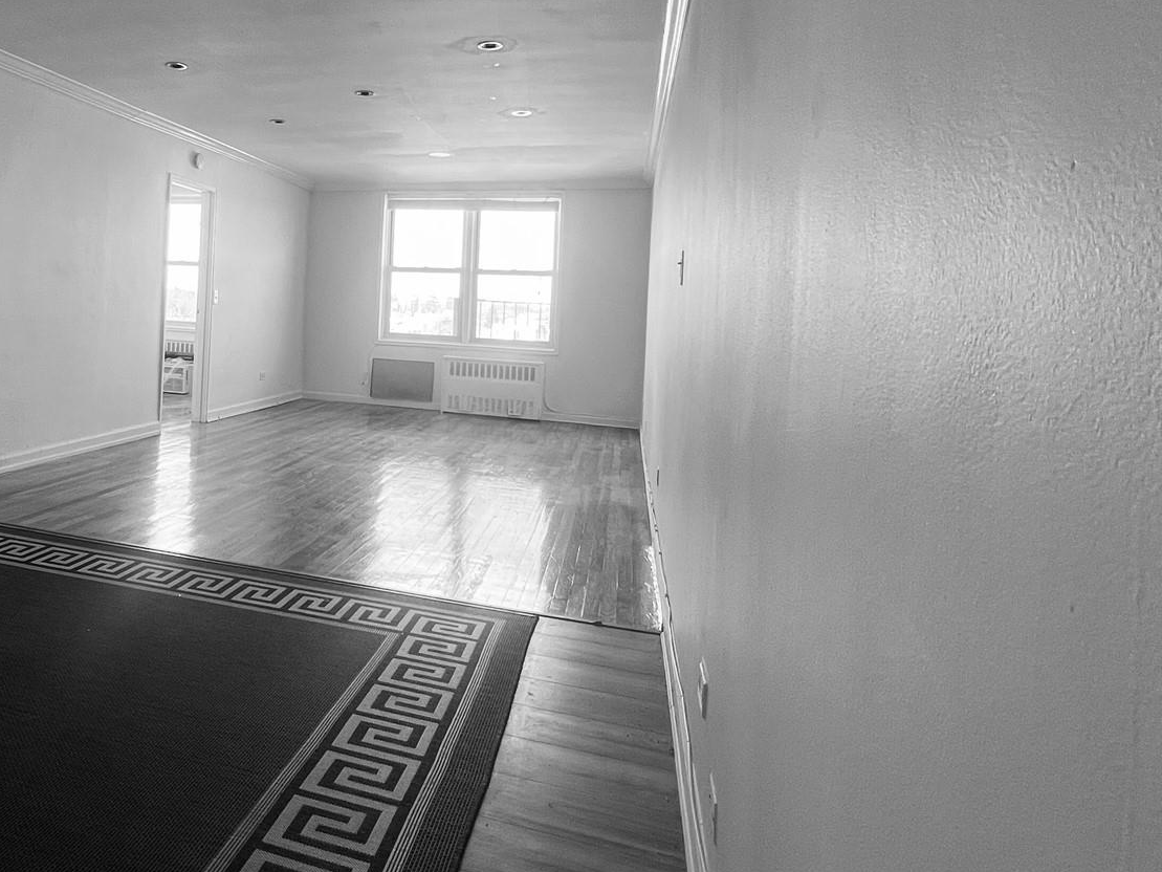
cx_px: 299
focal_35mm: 24
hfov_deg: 67.3
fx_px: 806
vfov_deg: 55.9
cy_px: 305
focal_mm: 1.57
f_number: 1.8
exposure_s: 1/99
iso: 50
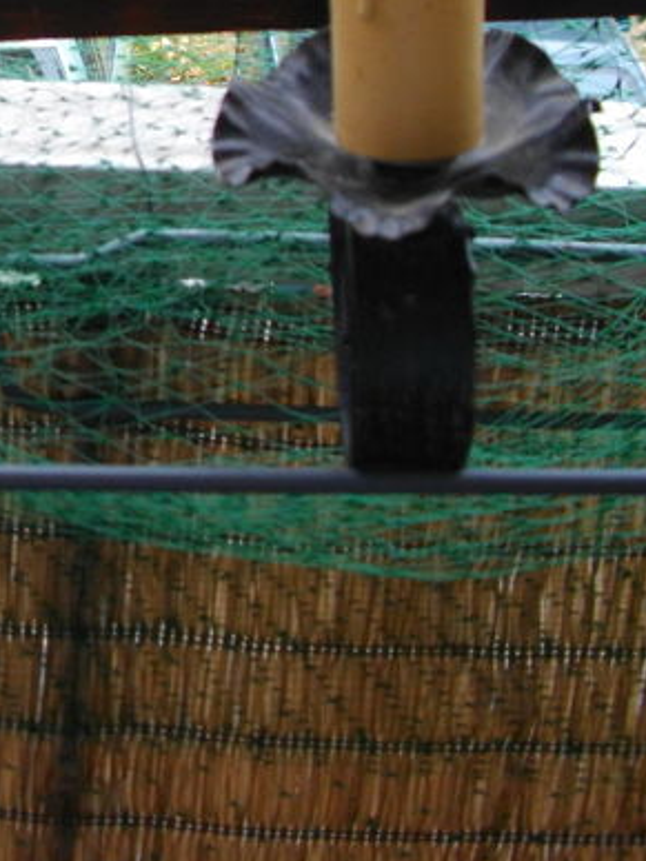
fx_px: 1991
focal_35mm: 80
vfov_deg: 23.7
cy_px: 82
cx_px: -282
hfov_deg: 16.9
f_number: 2.9
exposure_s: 1/160
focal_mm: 5.7
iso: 100
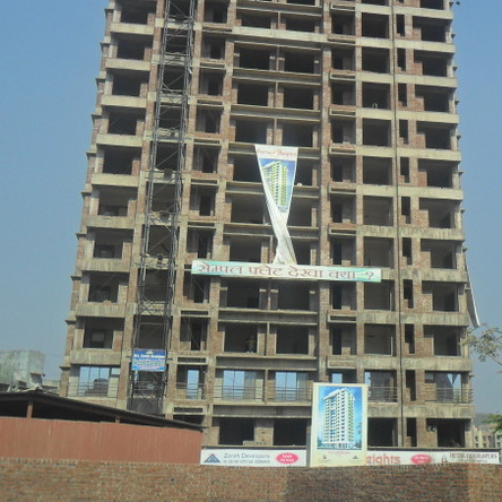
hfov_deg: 33.0
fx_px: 837
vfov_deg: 33.1
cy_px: 171
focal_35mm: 51
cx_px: 346
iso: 100
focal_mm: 5.7
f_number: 9.4
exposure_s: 1/180
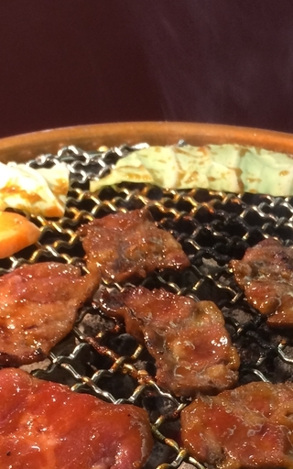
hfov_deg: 18.1
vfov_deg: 27.4
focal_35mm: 72
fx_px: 920
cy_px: 432
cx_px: 167
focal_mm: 4.15
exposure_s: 1/30
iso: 100
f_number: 2.2
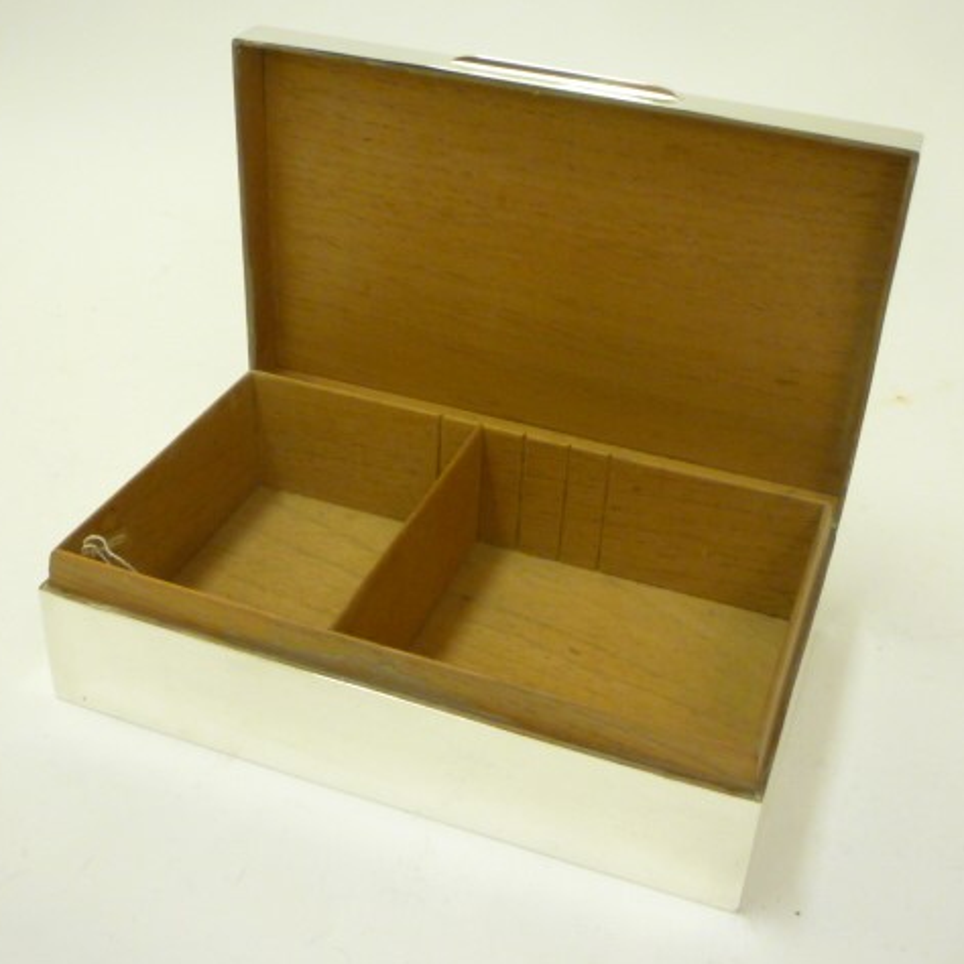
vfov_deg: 39.2
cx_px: 523
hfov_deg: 39.1
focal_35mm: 43
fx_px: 1355
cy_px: 480
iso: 250
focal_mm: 5.2
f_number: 3.3
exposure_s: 1/30
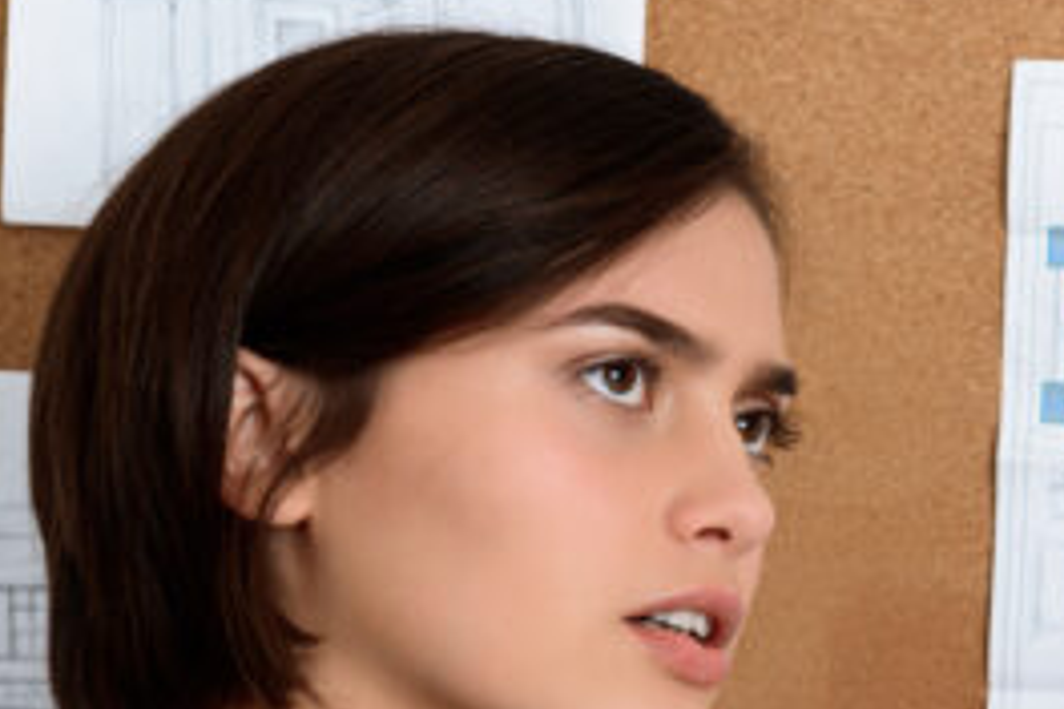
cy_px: 735
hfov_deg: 9.3
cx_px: 1415
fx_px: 6413
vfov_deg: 6.3
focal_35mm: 217
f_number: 5
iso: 100
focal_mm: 56
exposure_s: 1/160
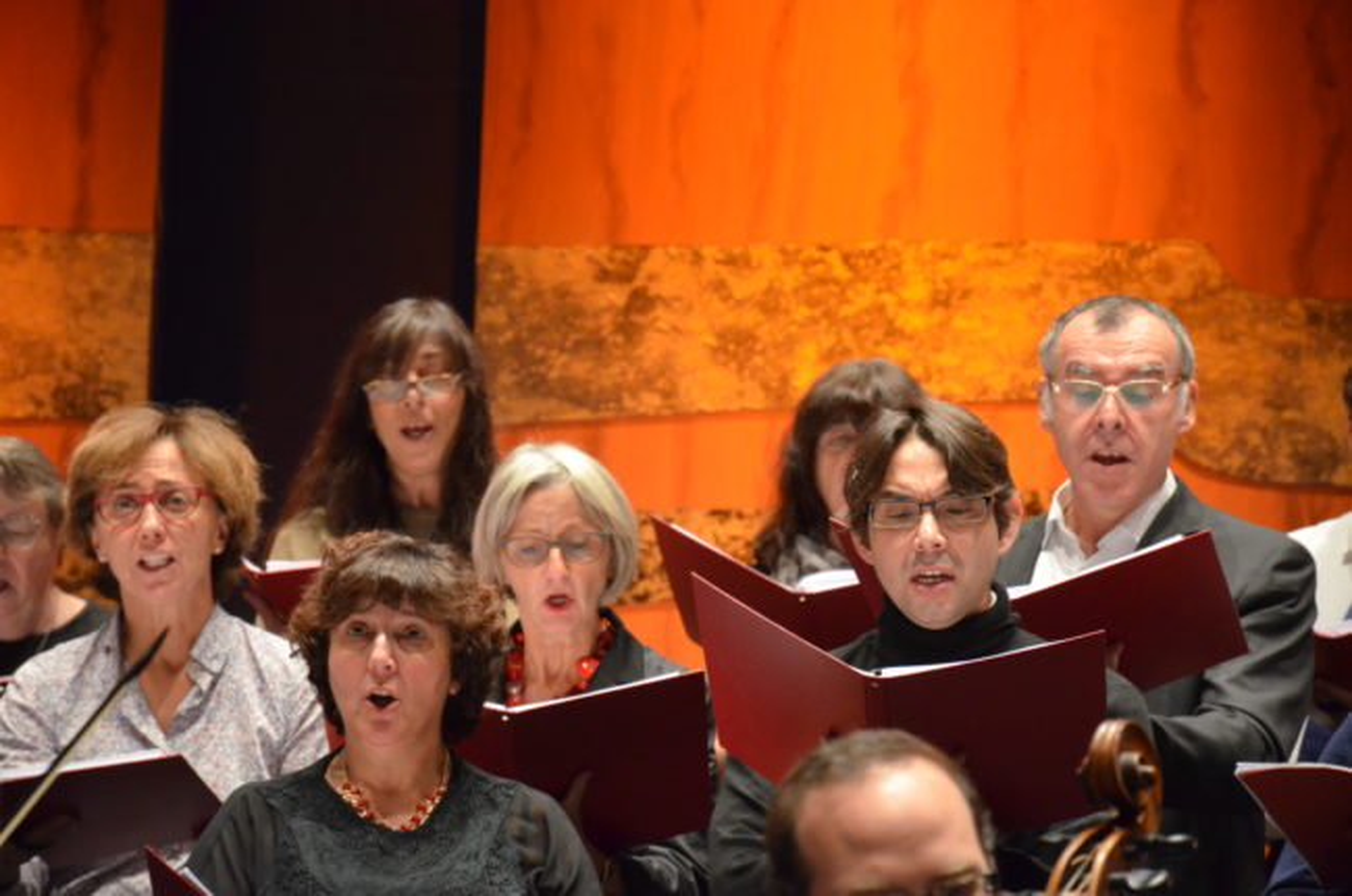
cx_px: 676
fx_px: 7873
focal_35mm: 210
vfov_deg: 6.5
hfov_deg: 9.8
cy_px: 448
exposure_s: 1/80
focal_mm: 140
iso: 3200
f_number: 5.6
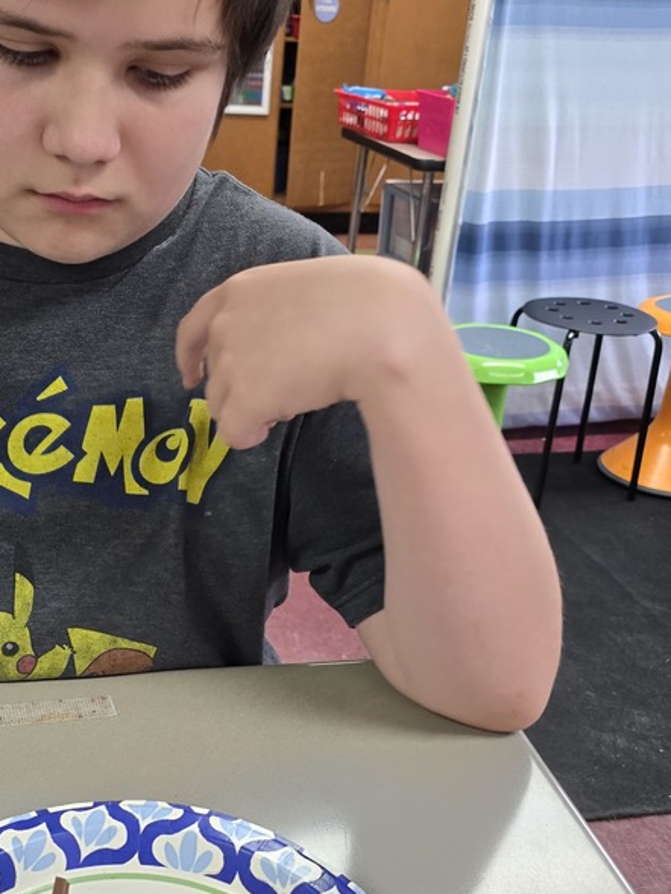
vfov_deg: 46.1
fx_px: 1033
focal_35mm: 40
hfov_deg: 34.8
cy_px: 590
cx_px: 134
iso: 400
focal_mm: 6.3
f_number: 1.7
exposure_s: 1/120
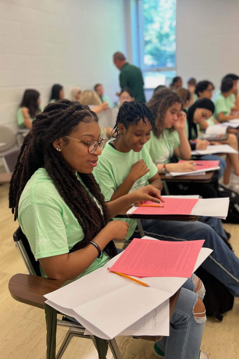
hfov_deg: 43.5
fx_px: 299
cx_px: 133
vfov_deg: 61.8
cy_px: 196
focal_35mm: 30
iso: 125
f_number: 1.5
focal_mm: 5.7
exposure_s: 1/120
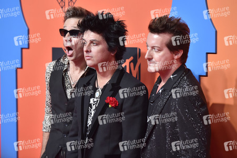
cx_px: 118
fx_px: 1085
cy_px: 79
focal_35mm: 165
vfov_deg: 8.3
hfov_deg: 12.5
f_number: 3.5
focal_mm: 165
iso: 2500
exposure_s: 1/320
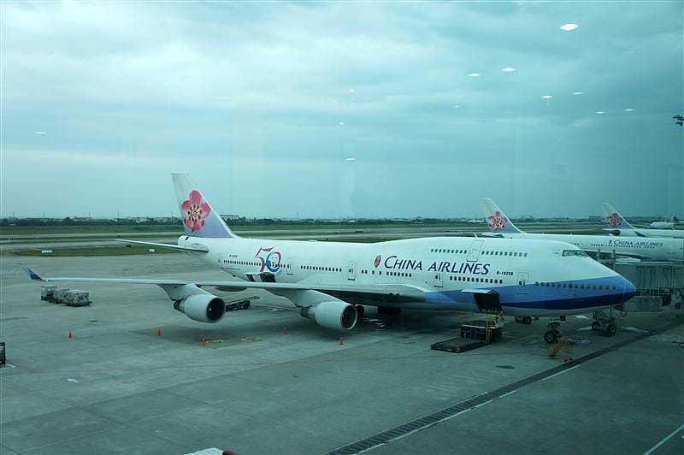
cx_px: 342
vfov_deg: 38.8
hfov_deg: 55.8
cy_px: 228
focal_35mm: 34
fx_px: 645
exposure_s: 1/60
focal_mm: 23
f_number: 4.5
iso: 200
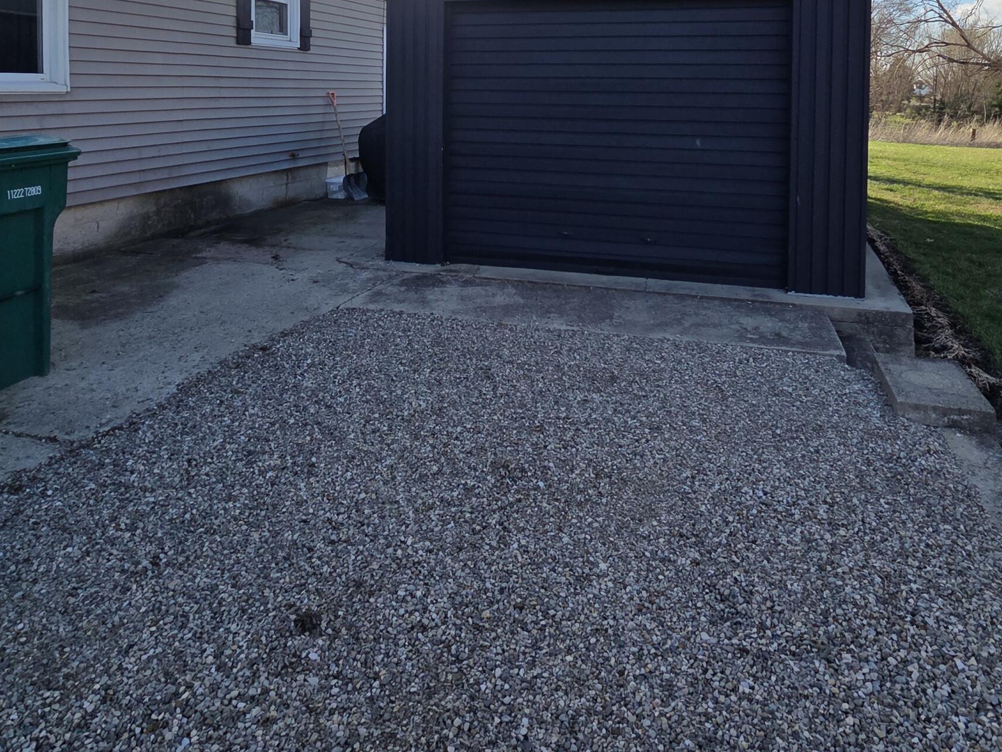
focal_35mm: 23
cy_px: 109
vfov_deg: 53.3
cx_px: 552
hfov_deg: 73.7
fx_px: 666
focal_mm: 2.2
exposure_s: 1/1533
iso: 50
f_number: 2.2
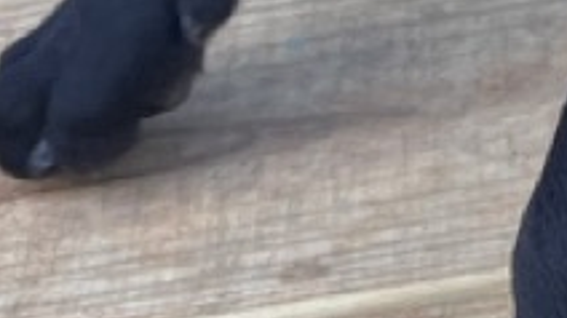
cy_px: -476
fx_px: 2570
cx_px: 594
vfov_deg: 6.7
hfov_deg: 12.4
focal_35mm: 171
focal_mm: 5.1
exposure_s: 1/121
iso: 40
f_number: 1.6
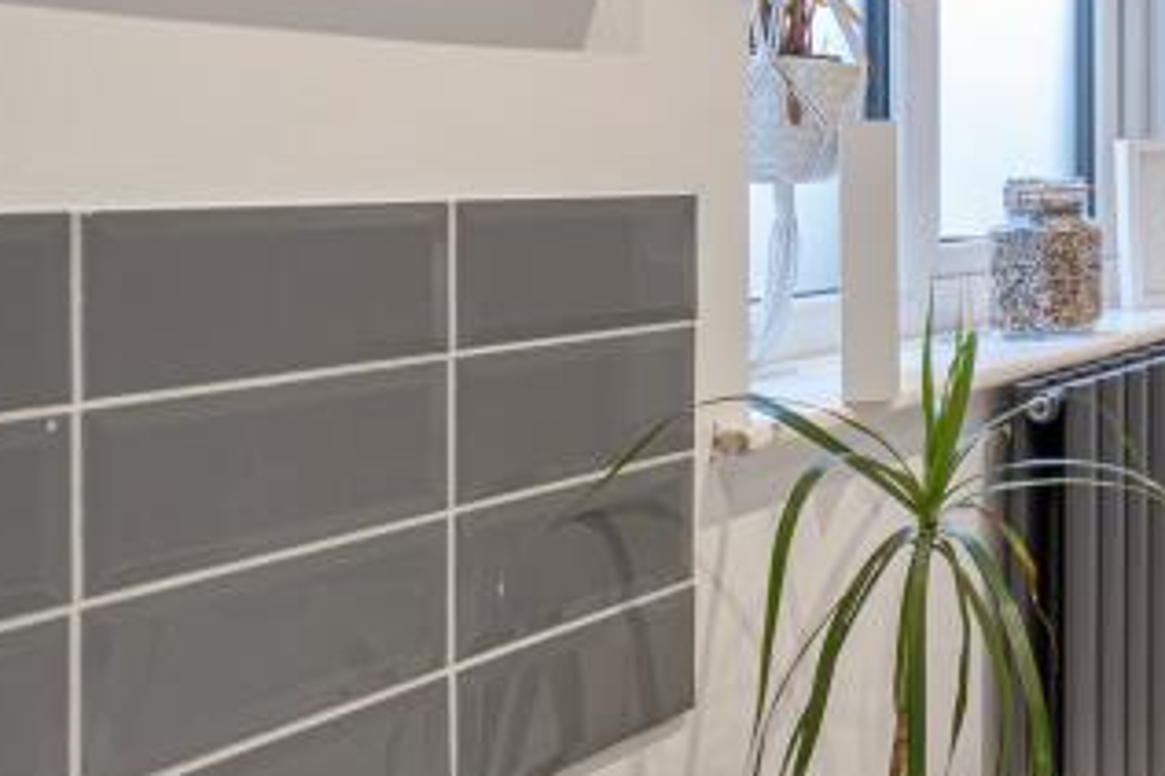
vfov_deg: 31.4
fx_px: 1358
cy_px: 204
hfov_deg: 27.4
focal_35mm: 42
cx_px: 1827
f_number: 8
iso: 100
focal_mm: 13
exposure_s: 1/2.5
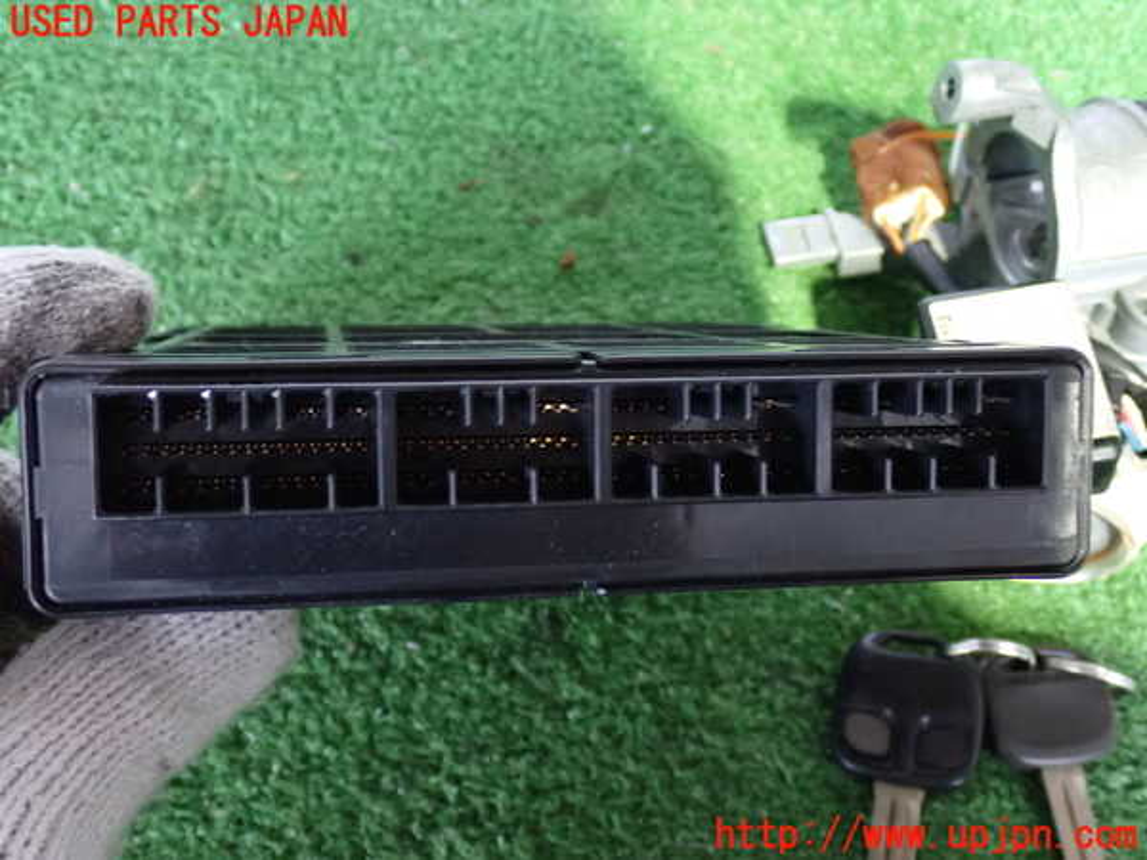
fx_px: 1458
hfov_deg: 42.9
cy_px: 430
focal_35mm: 44
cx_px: 574
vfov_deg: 32.9
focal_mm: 7.84
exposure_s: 1/10
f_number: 2.9
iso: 1250
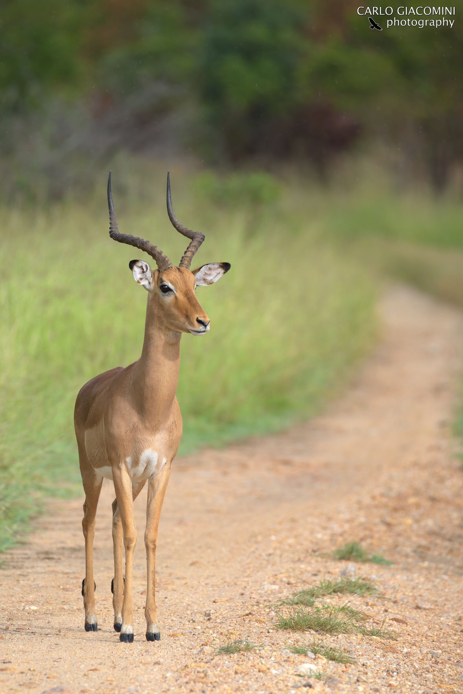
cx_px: 232
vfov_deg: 3.4
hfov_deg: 2.3
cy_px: 347
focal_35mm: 600
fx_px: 11574
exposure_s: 1/800
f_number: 7.1
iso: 400
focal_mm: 600
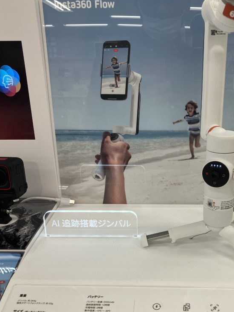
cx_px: 147
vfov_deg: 47.3
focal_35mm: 39
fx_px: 352
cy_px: 200
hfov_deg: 36.6
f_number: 1.8
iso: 32
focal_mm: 3.99
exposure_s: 1/100
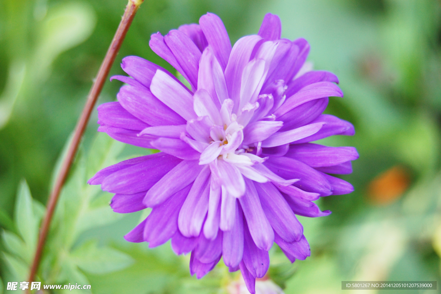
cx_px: 220
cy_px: 147
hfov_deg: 24.6
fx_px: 1010
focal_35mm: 82
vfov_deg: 16.5
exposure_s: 1/125
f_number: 5.6
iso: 400
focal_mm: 55
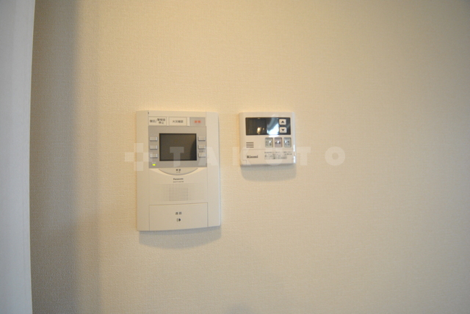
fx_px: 157
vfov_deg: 90.1
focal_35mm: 12
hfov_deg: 112.6
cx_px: 235
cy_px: 157
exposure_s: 1/40
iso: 800
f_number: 4.5
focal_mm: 8
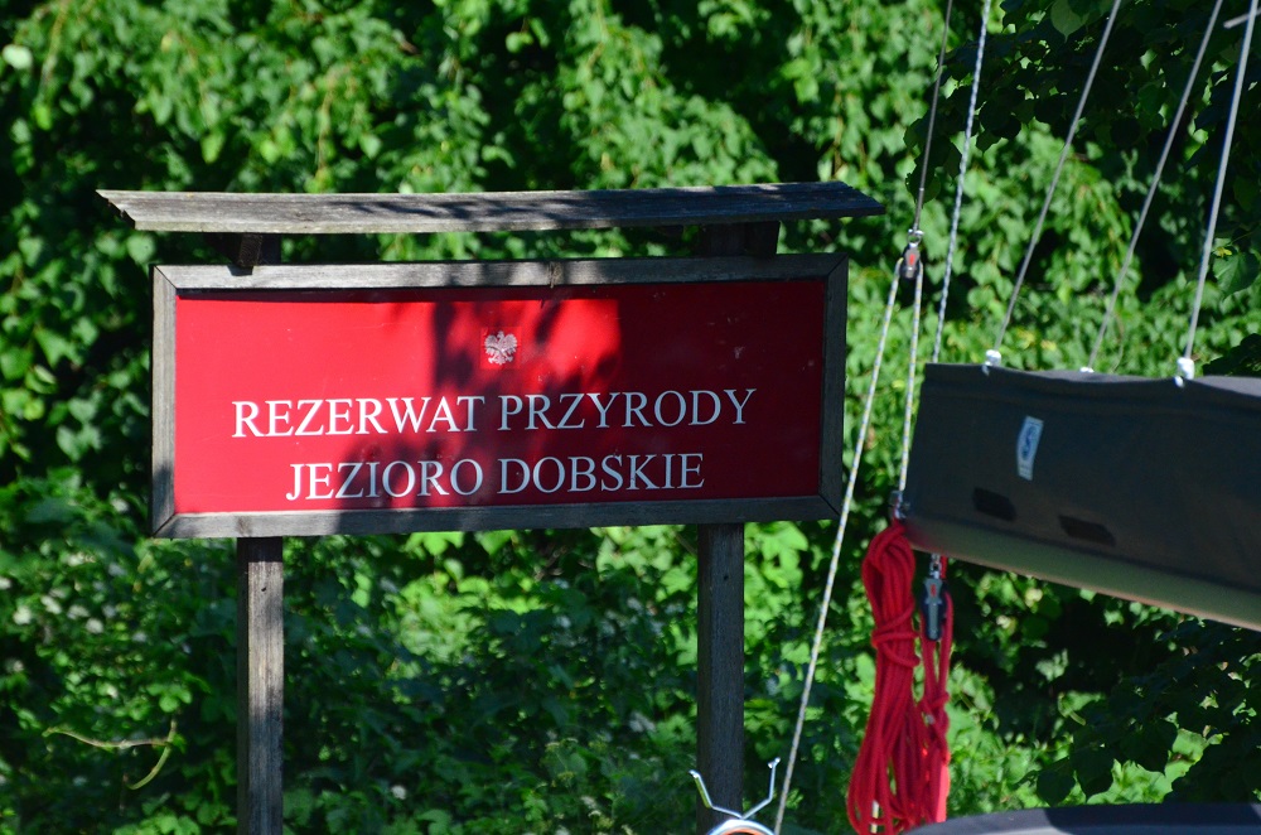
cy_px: 418
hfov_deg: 4.6
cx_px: 630
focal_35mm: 450
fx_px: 15727
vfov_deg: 3.0
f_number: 5.6
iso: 2000
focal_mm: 300
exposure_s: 1/6400
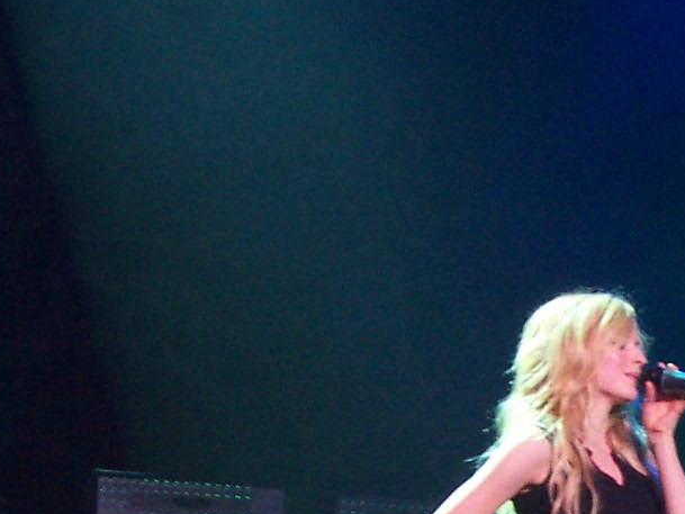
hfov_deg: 15.1
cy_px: 505
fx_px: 2474
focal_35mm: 125
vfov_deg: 11.7
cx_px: 877
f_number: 3
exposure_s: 1/45
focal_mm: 7
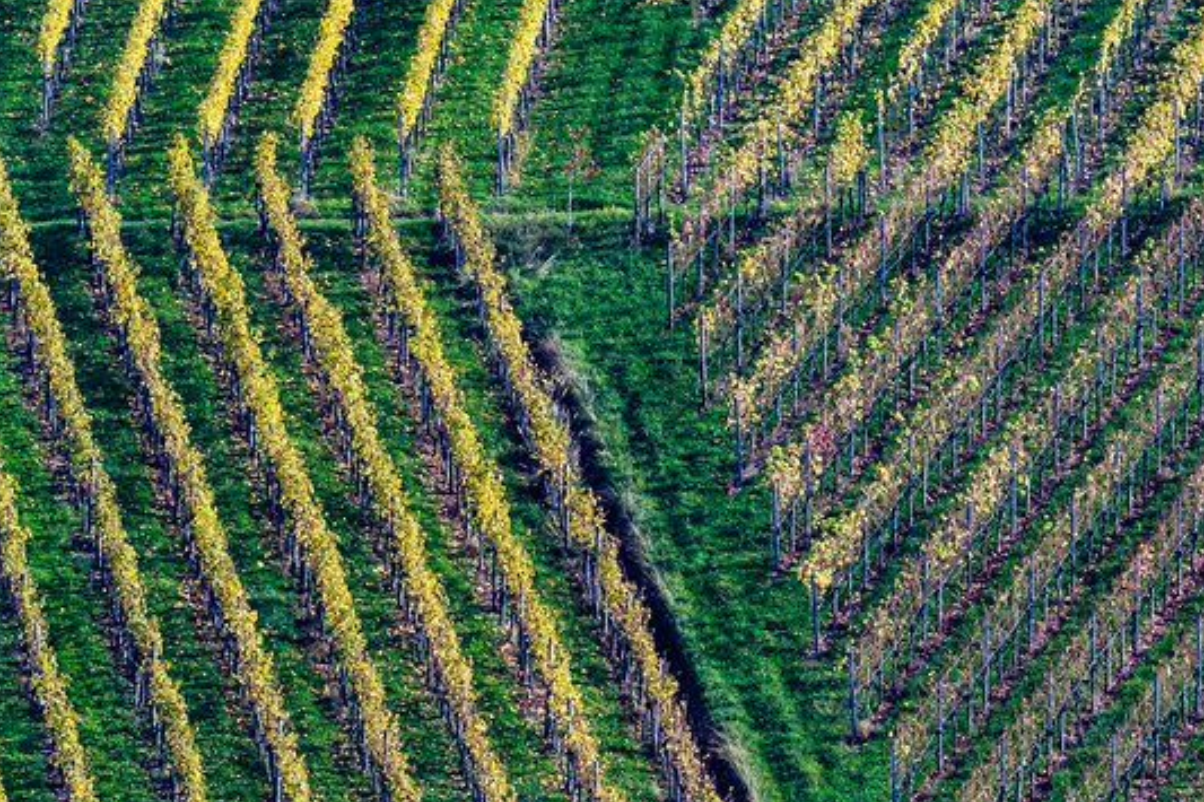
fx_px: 20360
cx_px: 1535
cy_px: 974
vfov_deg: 2.3
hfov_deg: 3.4
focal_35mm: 609
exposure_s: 1/320
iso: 100
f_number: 6.3
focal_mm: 200
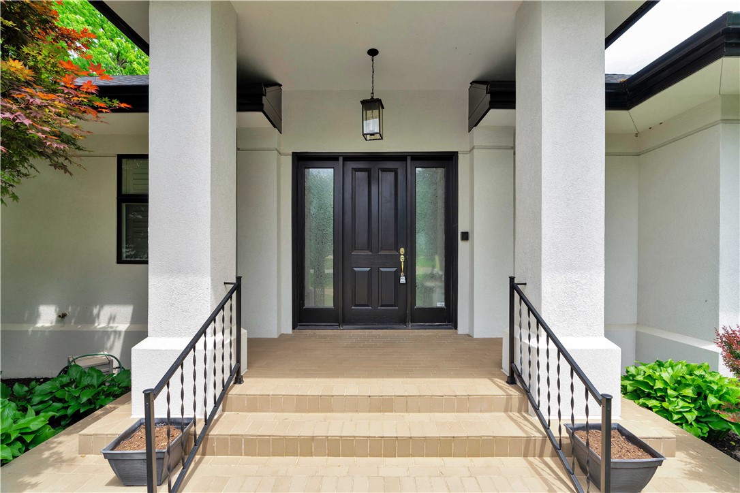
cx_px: 370
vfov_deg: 73.7
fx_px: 329
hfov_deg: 96.7
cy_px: 246
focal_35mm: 16
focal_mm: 16
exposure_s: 1/60
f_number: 6.3
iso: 100
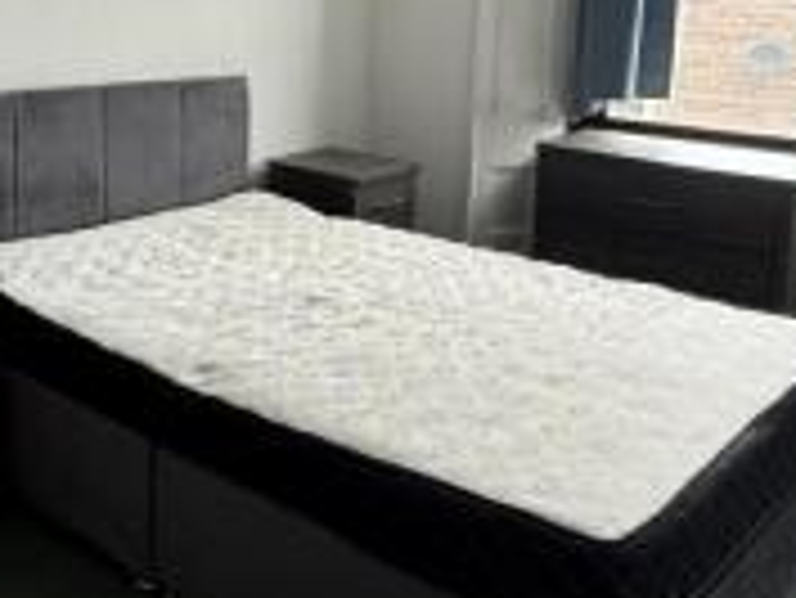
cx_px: 160
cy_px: 137
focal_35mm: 46
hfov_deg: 39.6
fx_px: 1058
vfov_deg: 30.9
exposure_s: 1/99
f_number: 2.2
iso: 125
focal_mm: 2.22
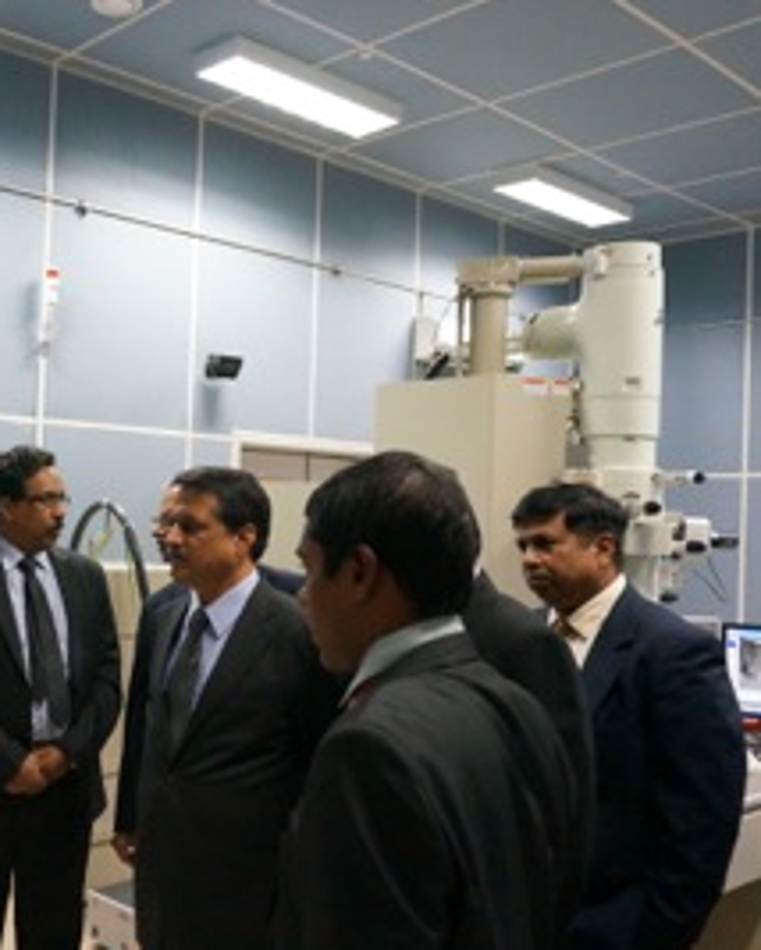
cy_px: 484
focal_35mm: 37
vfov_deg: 49.0
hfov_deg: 37.7
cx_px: 85
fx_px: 1040
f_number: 3.5
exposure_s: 1/160
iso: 3200
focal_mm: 16
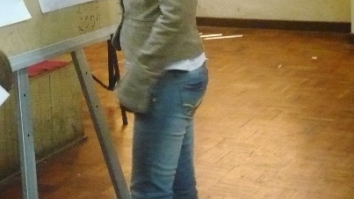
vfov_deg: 12.4
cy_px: 17
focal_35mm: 97
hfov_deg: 20.8
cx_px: -51
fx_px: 910
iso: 800
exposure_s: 1/30
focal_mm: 5.8
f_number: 2.8
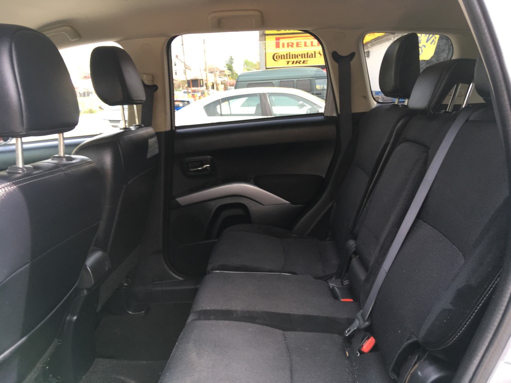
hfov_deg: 61.7
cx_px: 256
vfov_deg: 48.2
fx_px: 428
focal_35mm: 29
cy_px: 192
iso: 40
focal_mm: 4.15
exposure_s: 1/120
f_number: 2.2
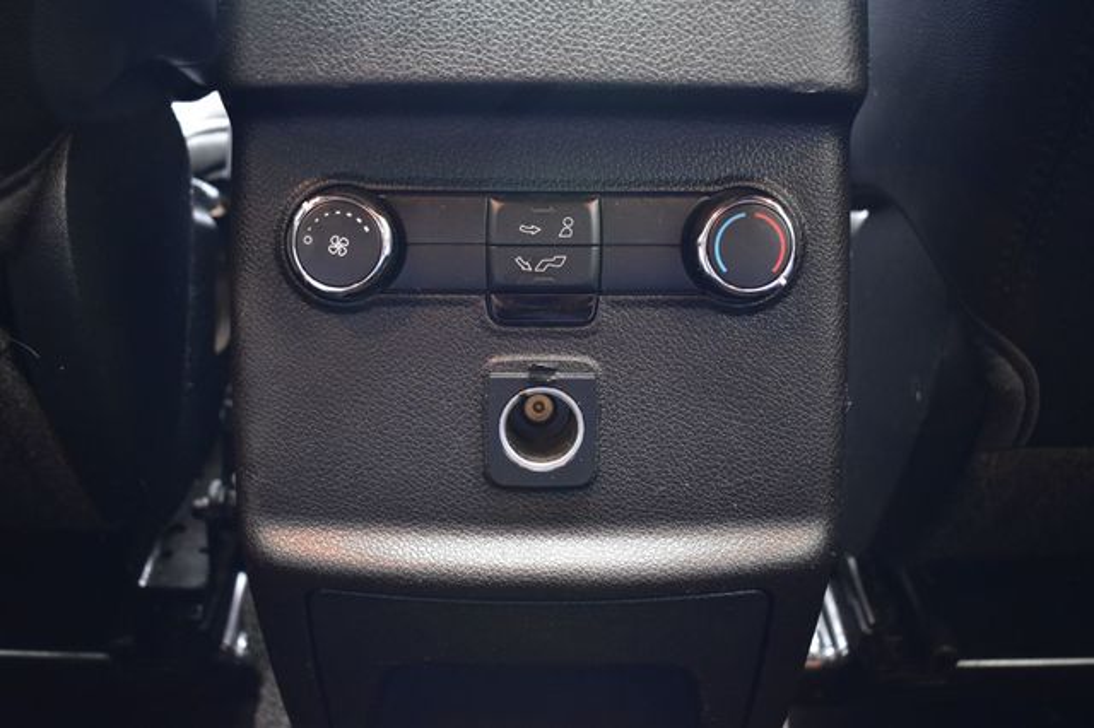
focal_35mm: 36
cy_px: 364
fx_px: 1093
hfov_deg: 53.2
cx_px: 547
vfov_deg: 36.8
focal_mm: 24
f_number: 4
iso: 1600
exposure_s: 1/8
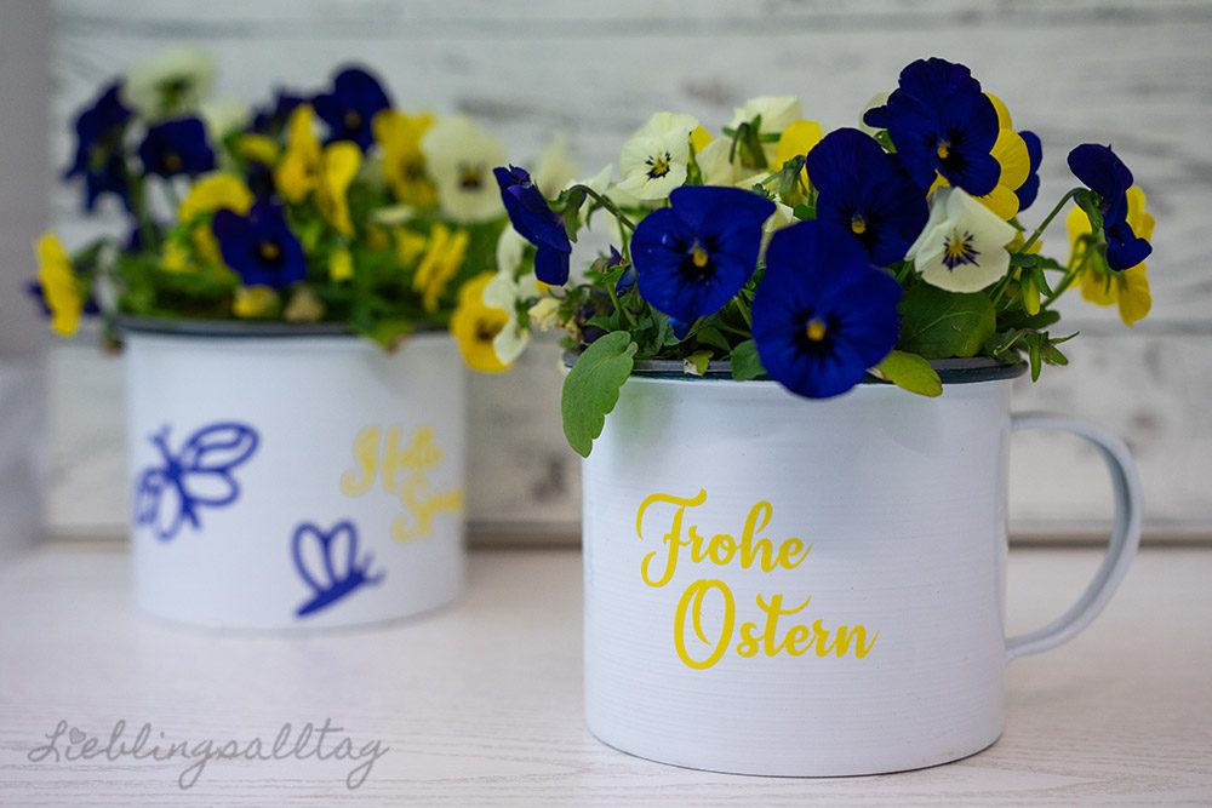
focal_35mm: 38
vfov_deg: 35.1
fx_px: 1279
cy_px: 404
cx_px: 606
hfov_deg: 50.7
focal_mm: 38
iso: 1600
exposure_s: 1/160
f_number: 4
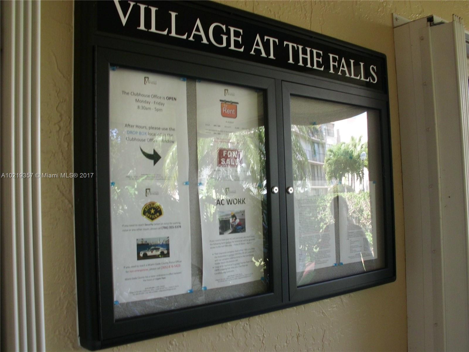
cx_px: 234
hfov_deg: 51.4
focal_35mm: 36
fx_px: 488
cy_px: 176
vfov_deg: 39.7
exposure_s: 1/80
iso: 100
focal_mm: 6.3
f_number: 2.9
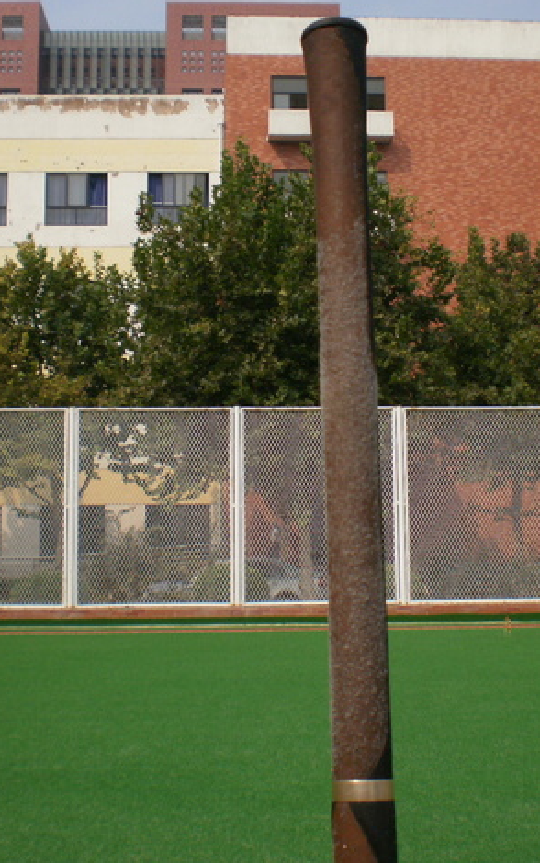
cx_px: 299
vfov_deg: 38.9
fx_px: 1224
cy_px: 430
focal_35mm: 52
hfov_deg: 24.9
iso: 100
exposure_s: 1/640
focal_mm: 6.3
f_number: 4.6
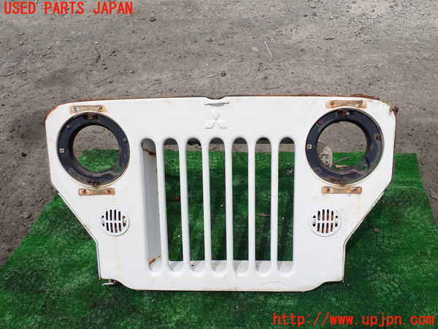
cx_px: 219
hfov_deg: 60.0
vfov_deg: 46.8
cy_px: 164
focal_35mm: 30
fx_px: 380
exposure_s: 1/200
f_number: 9
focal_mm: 5.4
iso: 100
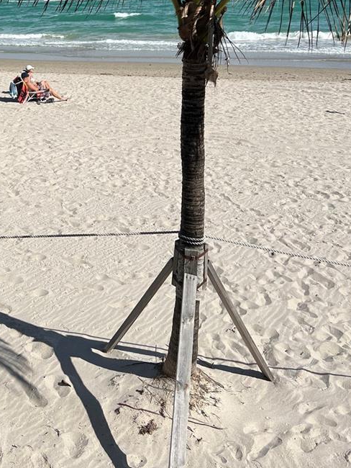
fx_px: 649
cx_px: 51
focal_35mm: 48
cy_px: 71
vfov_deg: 37.7
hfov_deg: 29.3
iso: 50
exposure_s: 1/8000
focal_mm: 5.7
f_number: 1.5
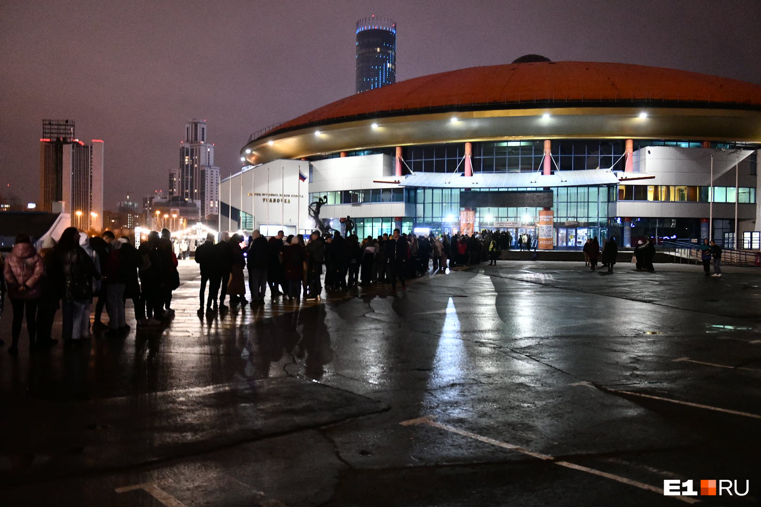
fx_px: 676
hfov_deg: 58.7
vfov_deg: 41.1
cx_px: 380
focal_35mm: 32
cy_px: 254
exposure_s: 1/60
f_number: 3.2
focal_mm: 32
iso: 6400
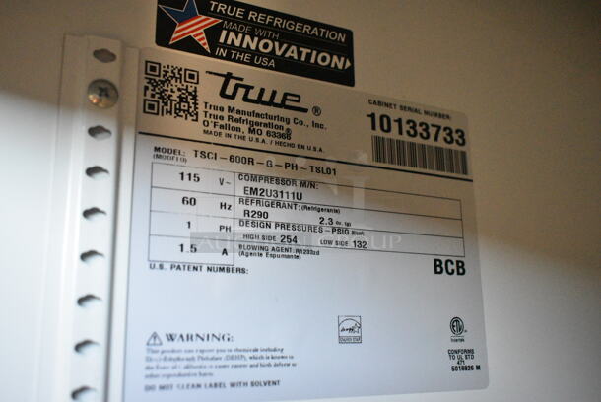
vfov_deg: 35.6
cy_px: 201
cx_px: 300
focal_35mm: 38
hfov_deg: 51.2
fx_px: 627
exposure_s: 1/200
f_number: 5.6
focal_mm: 25
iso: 6400
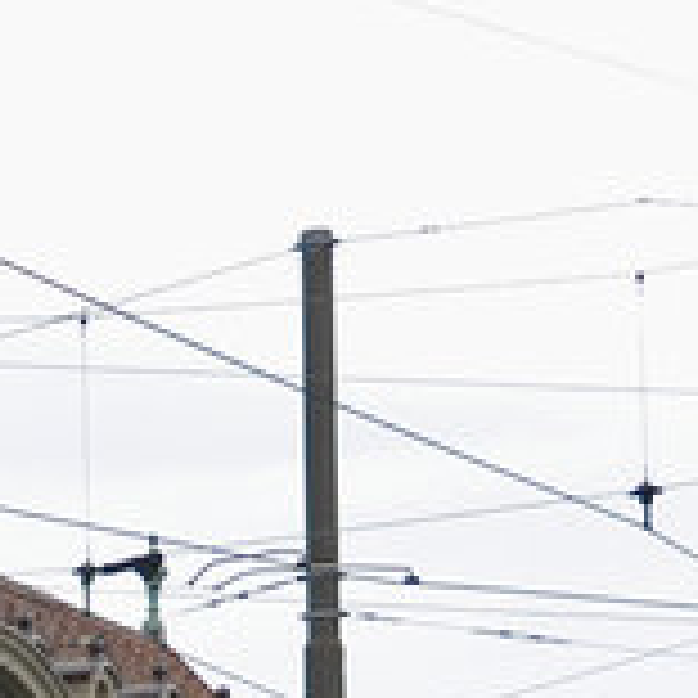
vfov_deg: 5.5
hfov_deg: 5.3
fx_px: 7186
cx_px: -1193
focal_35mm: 315
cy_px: 921
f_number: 4.5
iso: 320
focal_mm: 32
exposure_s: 1/800
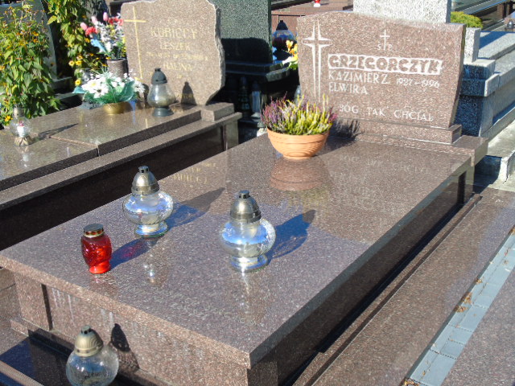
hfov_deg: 46.8
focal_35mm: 40
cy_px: 193
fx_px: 595
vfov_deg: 36.0
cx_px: 258
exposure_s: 1/320
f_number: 3.9
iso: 80
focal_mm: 7.1
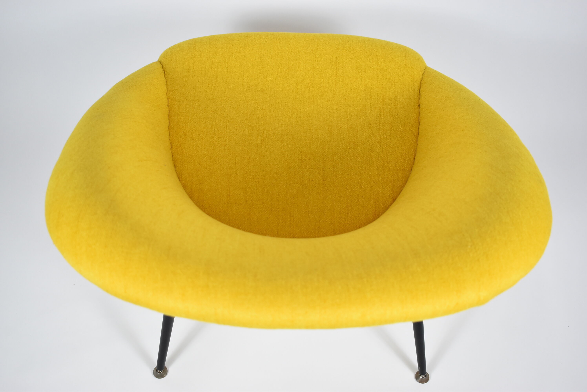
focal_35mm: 44
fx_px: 710
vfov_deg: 30.9
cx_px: 294
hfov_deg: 44.9
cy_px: 196
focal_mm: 29
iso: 900
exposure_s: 1/125
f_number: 4.2
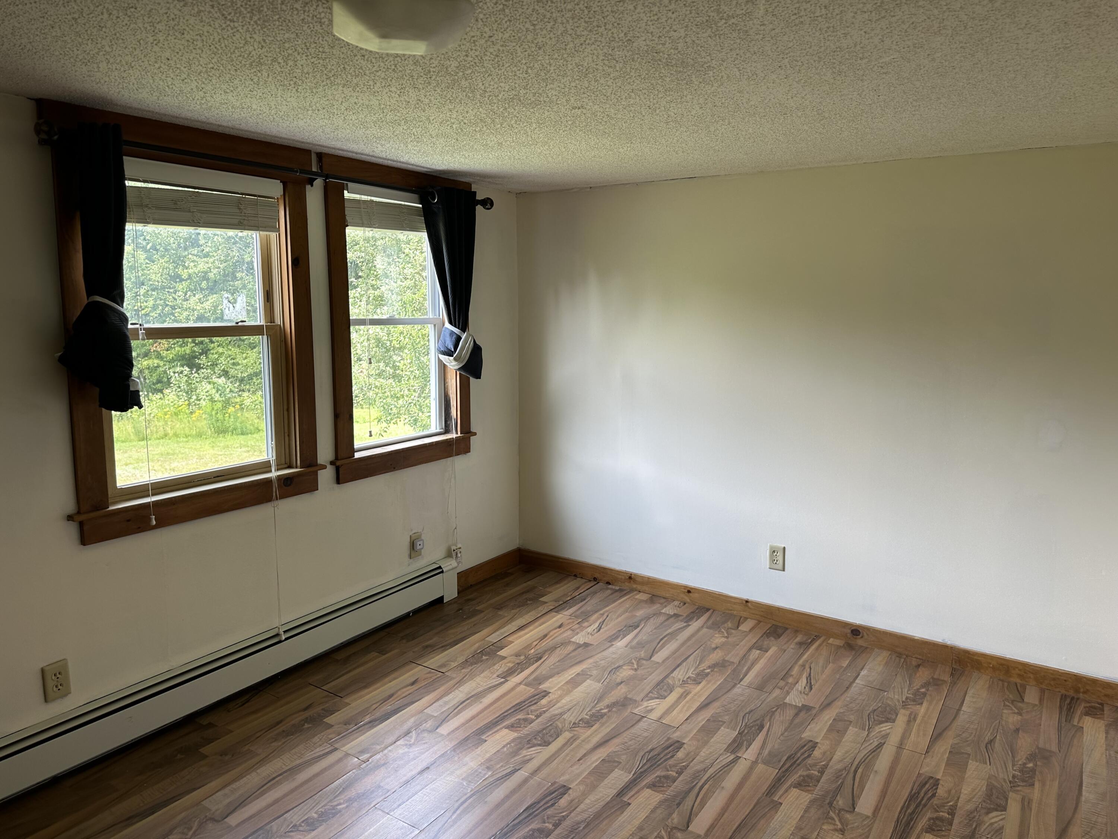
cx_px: 559
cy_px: 420
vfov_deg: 56.8
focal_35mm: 24
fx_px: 775
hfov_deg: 71.6
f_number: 1.78
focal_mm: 6.86
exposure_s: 1/128
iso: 64
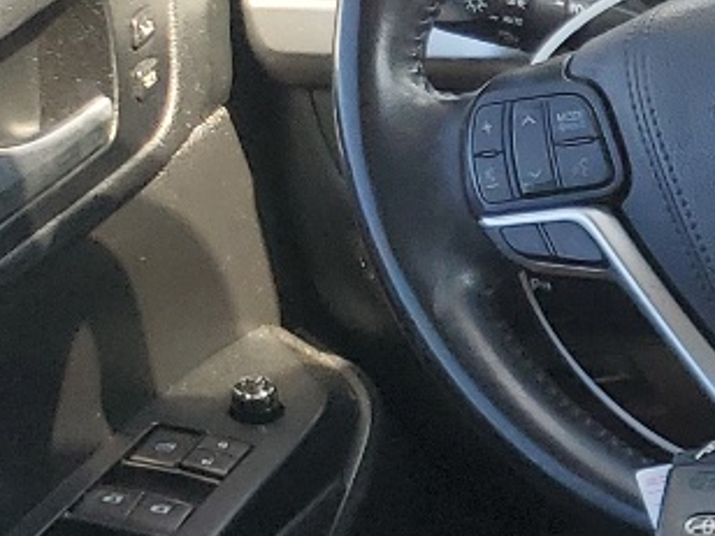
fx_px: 2788
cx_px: 1848
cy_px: 717
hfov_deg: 11.4
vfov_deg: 10.7
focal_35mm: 135
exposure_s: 1/196
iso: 50
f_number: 1.5
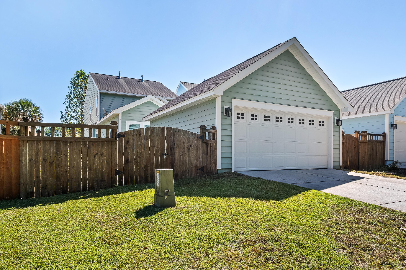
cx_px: 203
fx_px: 271
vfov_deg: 53.1
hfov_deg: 73.7
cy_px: 135
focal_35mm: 24
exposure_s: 1/200
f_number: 7.1
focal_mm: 16
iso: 200
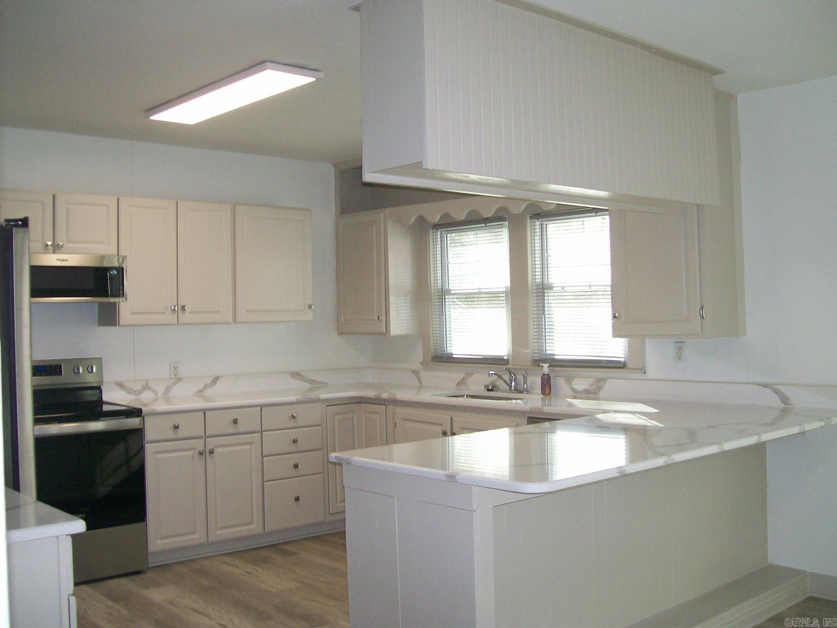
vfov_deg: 39.7
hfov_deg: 51.4
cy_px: 314
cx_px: 418
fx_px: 870
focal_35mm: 36
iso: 140
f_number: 2.7
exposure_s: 1/107
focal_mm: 6
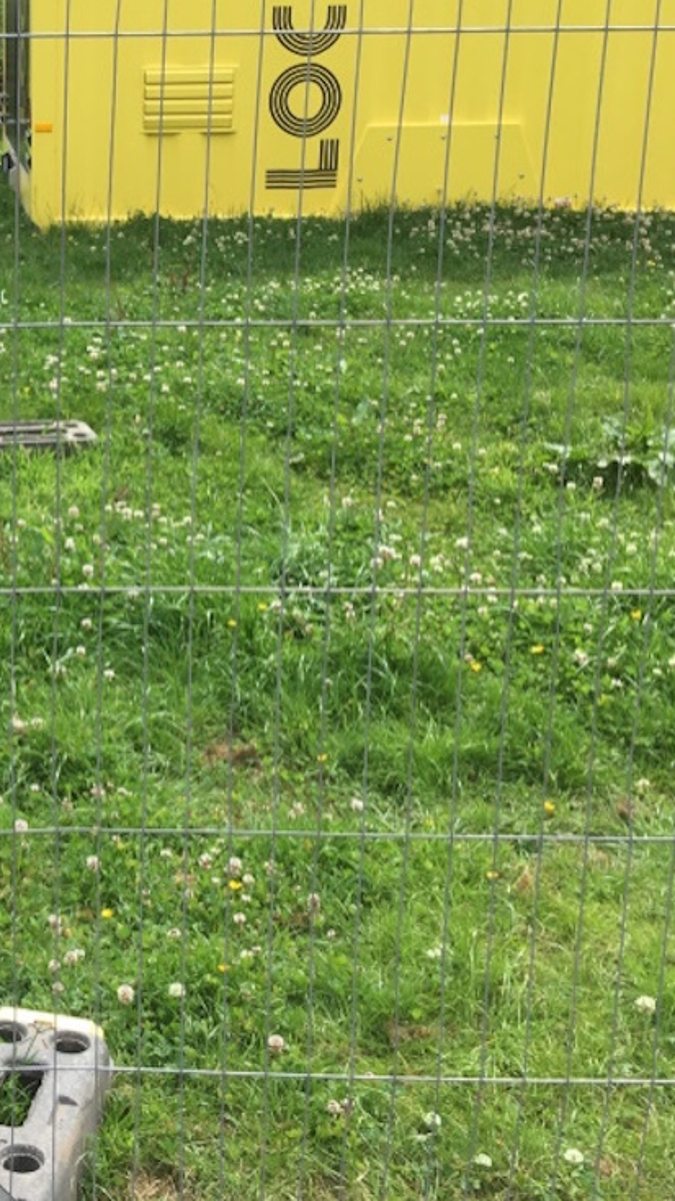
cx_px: -127
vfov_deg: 47.4
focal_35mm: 43
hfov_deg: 25.1
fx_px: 1369
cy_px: 606
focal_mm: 4.15
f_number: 2.2
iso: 25
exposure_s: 1/668
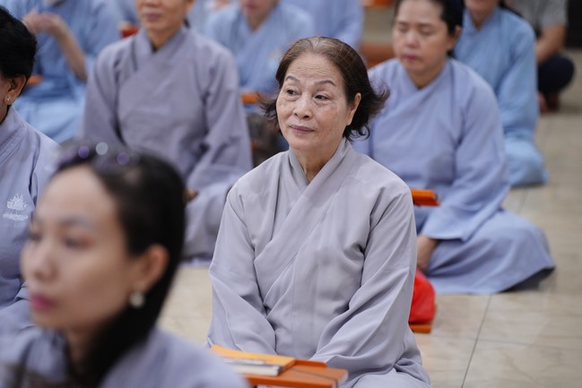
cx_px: 291
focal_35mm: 116
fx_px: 1876
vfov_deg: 11.8
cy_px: 194
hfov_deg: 17.6
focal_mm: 116
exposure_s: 1/100
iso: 2500
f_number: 2.8
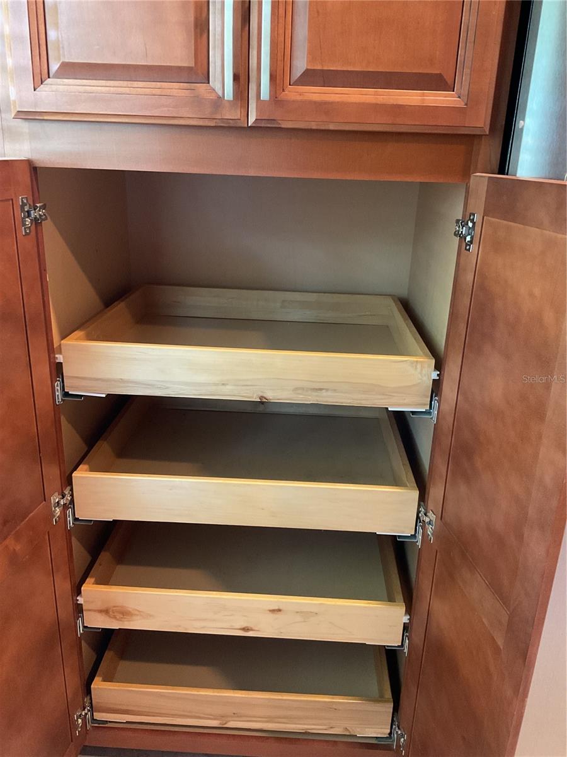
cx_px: 284
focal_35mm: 29
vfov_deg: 61.7
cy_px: 378
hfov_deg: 48.2
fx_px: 633
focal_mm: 3
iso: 320
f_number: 1.8
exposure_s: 1/40
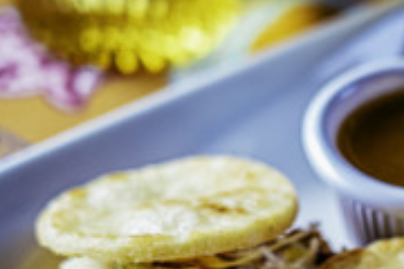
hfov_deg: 9.0
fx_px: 2547
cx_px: 471
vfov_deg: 6.0
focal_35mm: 227
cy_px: 249
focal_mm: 91
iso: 50
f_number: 4
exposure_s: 1/50
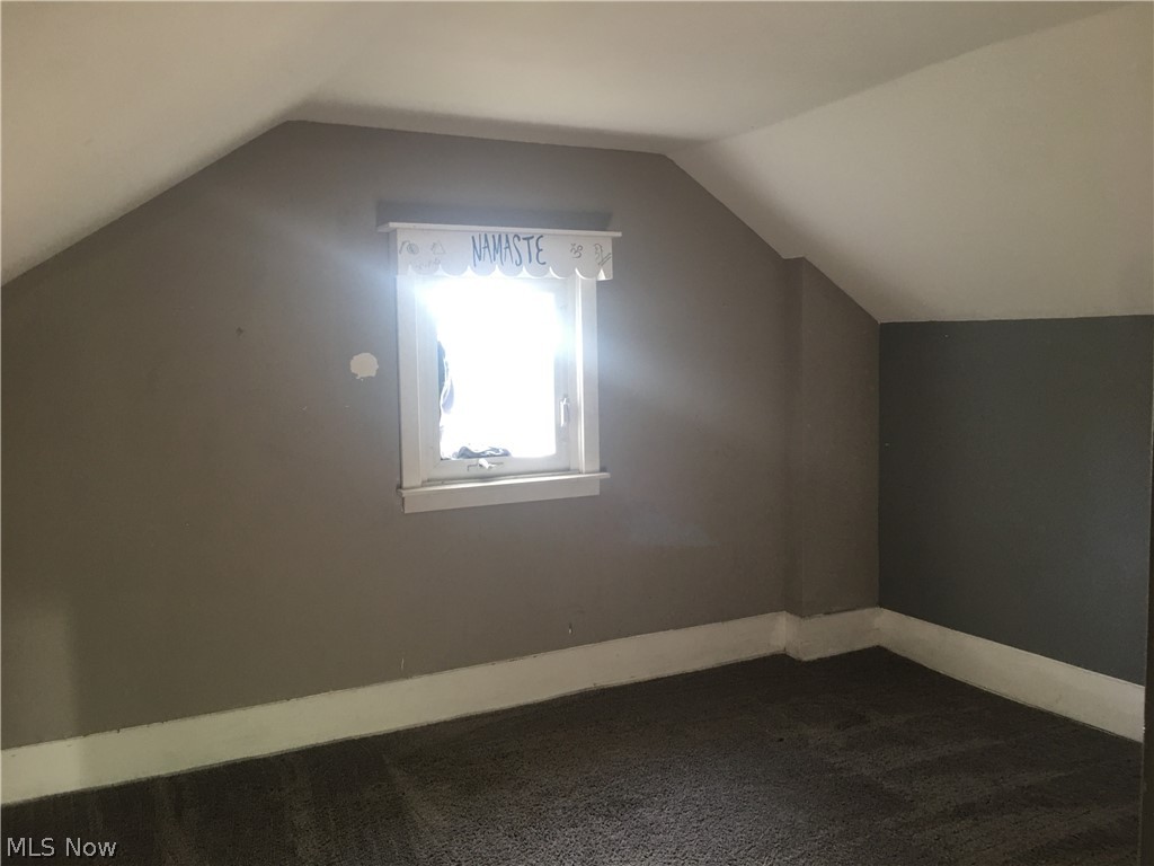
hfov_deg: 61.7
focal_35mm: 29
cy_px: 433
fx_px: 967
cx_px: 577
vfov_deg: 48.2
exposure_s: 1/15
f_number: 2.2
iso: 40
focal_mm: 4.15
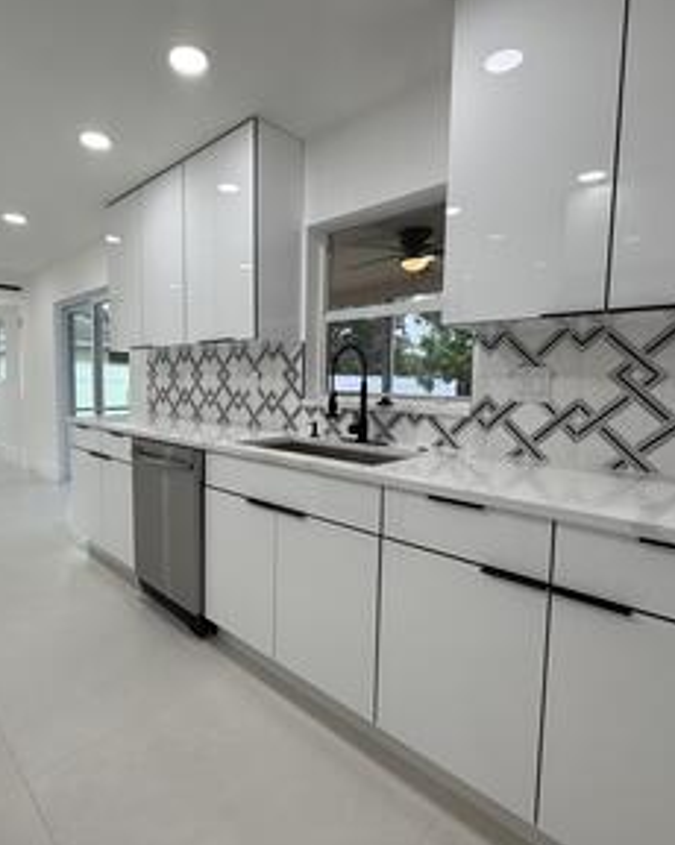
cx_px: 288
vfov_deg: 83.3
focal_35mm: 19
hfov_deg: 70.4
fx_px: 475
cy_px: 417
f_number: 2.2
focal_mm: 2.22
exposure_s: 1/99
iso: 64
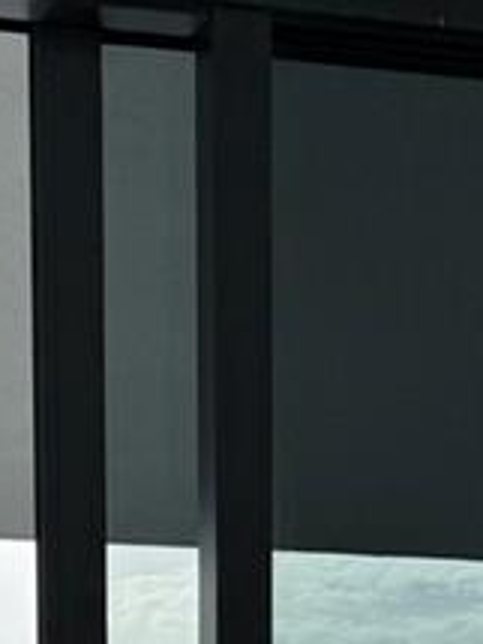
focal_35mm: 134
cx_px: 18
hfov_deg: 11.0
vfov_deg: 12.1
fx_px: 2495
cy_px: 1507
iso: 80
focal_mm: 6.76
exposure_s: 1/6173
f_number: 1.78
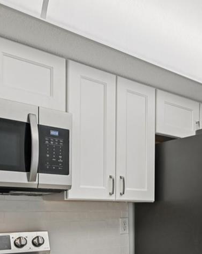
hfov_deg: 30.7
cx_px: 207
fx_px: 337
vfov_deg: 39.2
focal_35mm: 45
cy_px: 211
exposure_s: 1/160
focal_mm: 14
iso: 400
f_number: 8
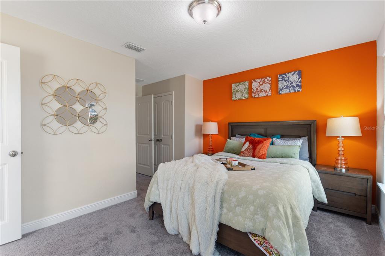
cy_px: 128
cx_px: 192
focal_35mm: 15
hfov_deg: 100.4
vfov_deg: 77.3
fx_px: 160
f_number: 4.5
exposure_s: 1/30
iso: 400
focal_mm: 10
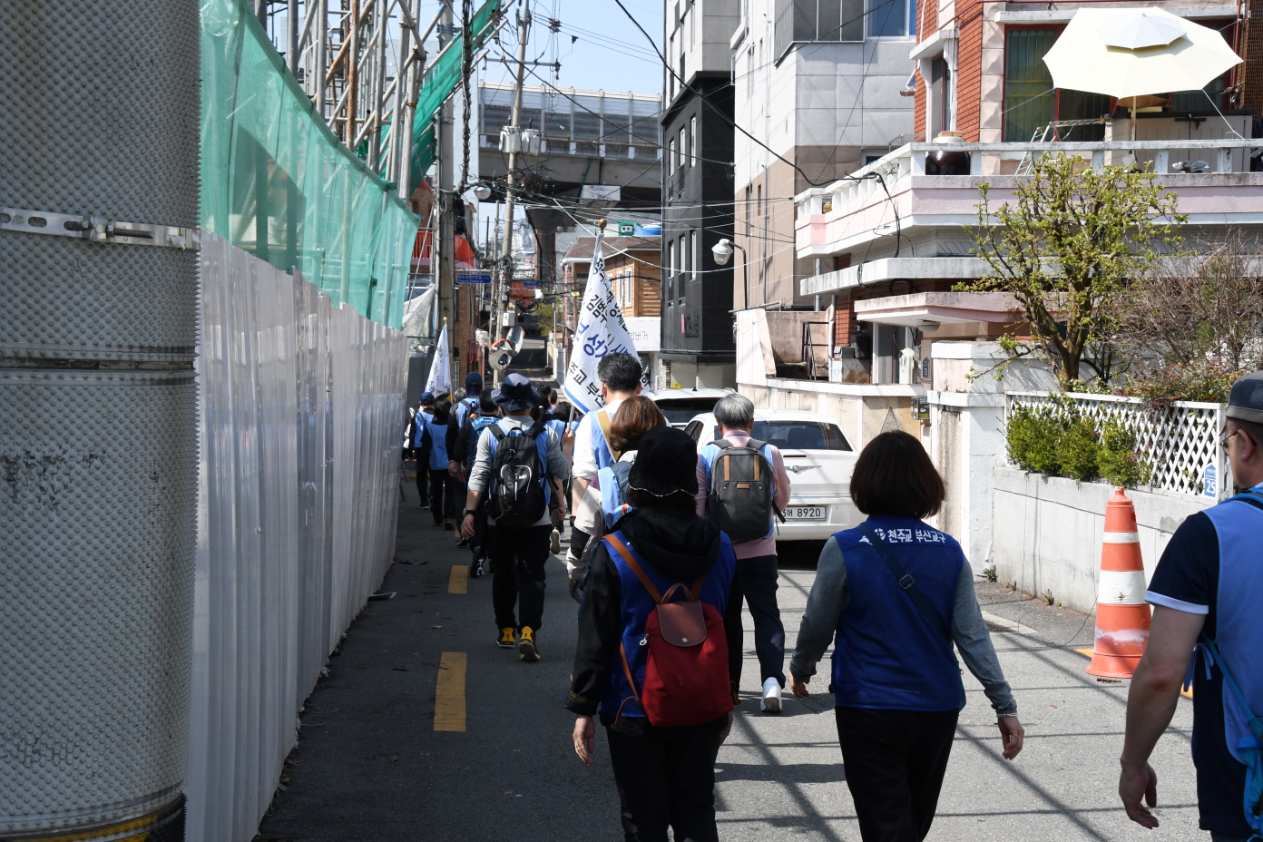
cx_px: 632
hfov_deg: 35.1
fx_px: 2000
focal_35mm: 57
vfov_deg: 23.8
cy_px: 421
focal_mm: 38
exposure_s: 1/640
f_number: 13
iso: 800
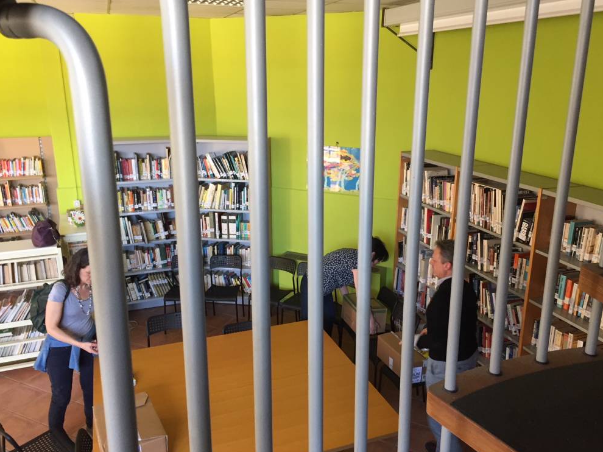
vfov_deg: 46.8
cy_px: 224
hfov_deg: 60.0
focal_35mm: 30
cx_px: 310
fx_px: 522
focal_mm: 4.15
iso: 160
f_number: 2.2
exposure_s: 1/33
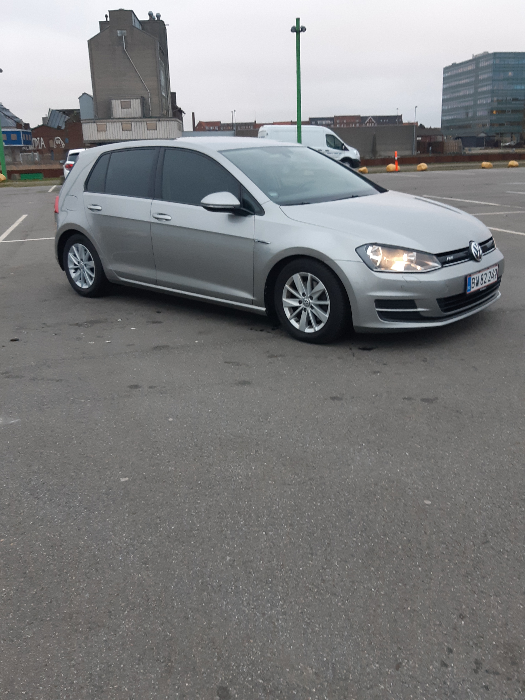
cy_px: 350
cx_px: 262
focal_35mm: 26
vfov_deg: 67.3
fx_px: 526
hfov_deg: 53.1
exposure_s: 1/50
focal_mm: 3.93
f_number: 1.7
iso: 100
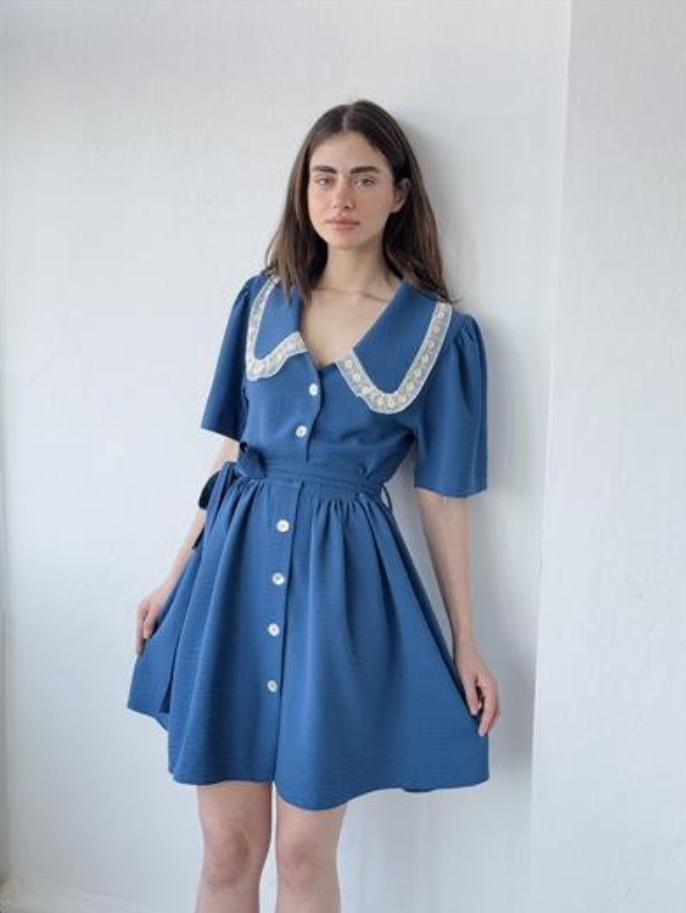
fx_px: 1294
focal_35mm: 49
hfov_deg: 29.7
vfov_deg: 38.9
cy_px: 461
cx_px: 348
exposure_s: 1/135
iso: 64
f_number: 1.78
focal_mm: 6.76
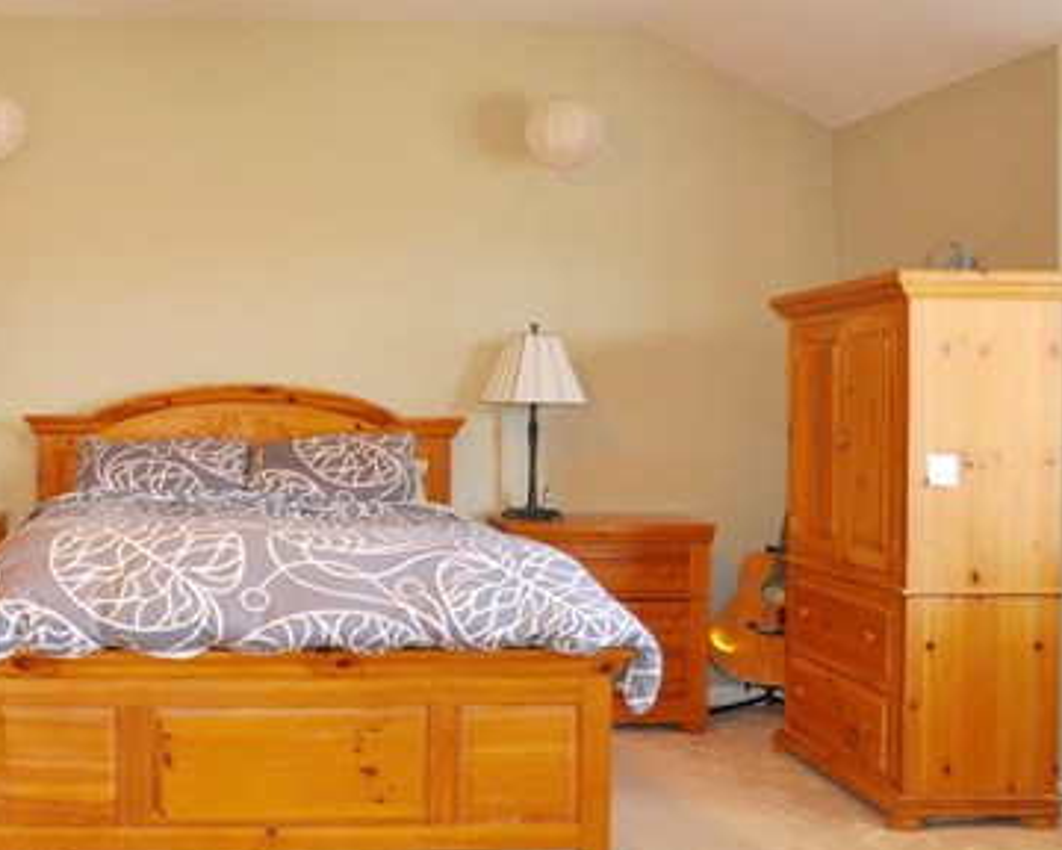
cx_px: 218
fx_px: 1414
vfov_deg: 33.4
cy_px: 388
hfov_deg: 39.6
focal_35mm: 45
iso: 800
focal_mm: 18
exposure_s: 1/100
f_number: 3.5
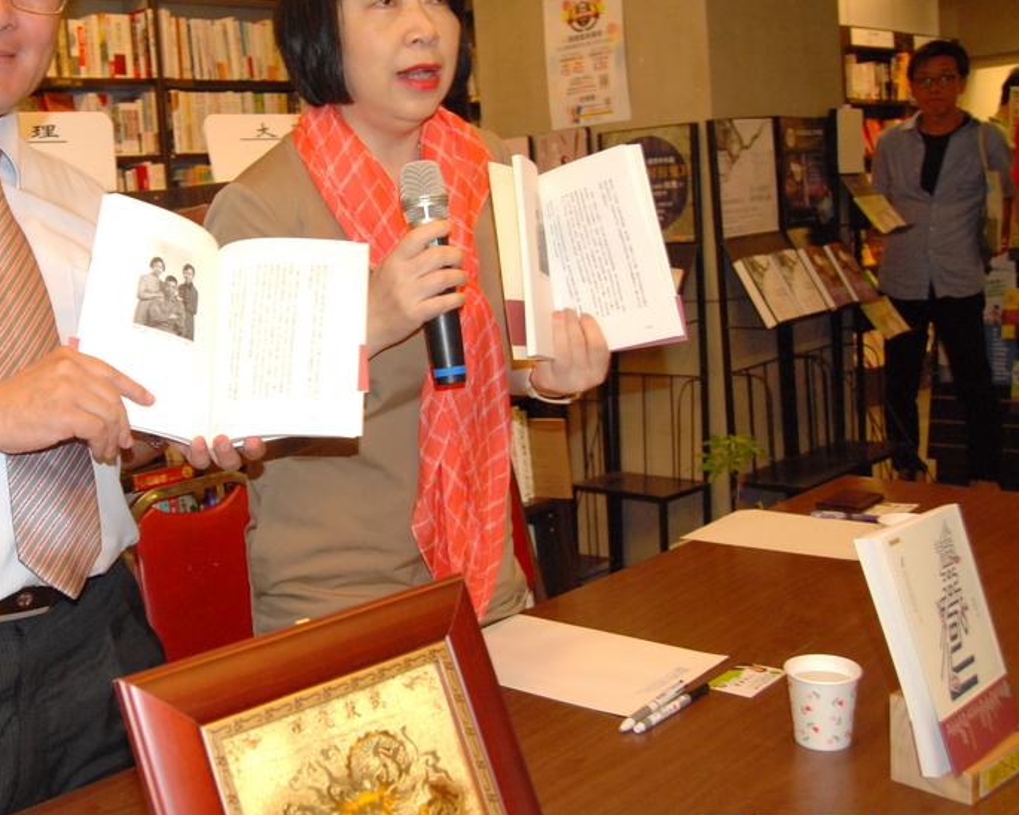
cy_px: 343
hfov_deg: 44.0
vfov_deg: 37.2
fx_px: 1206
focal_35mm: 40
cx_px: 234
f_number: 5
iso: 800
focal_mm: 18
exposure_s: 1/60
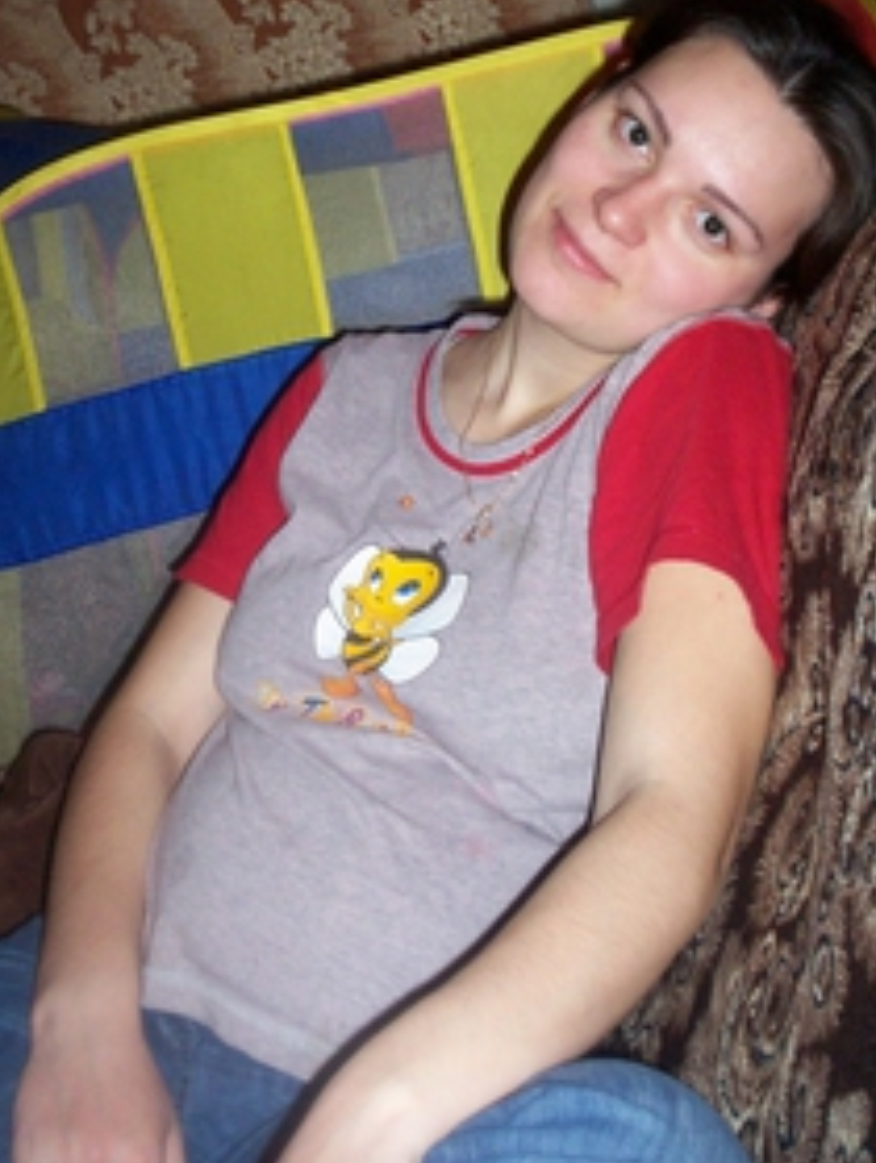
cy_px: 425
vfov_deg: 33.0
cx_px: 375
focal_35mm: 58
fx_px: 1953
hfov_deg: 25.3
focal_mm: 5.9
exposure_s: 1/64
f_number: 4.5
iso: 140
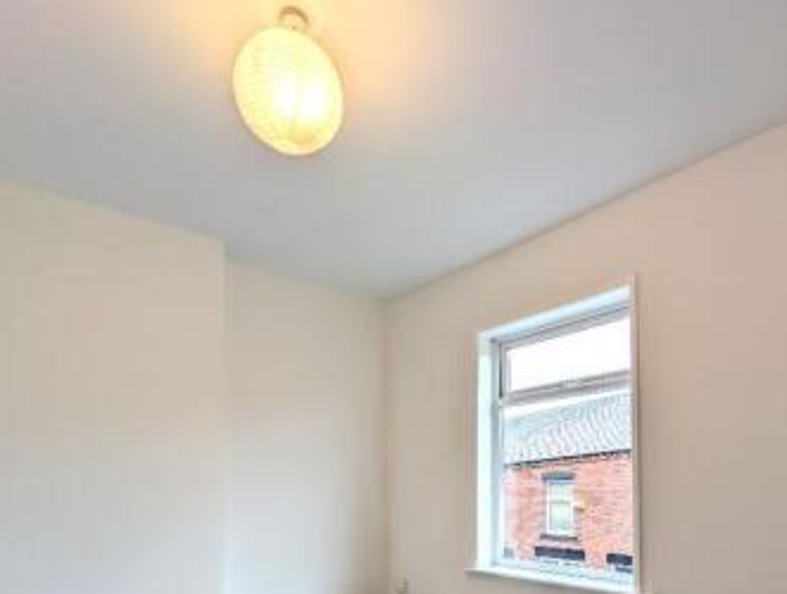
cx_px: 449
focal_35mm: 21
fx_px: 479
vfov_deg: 58.9
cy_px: 472
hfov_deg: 78.4
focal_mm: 2.02
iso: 63
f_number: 1.7
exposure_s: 1/76.4
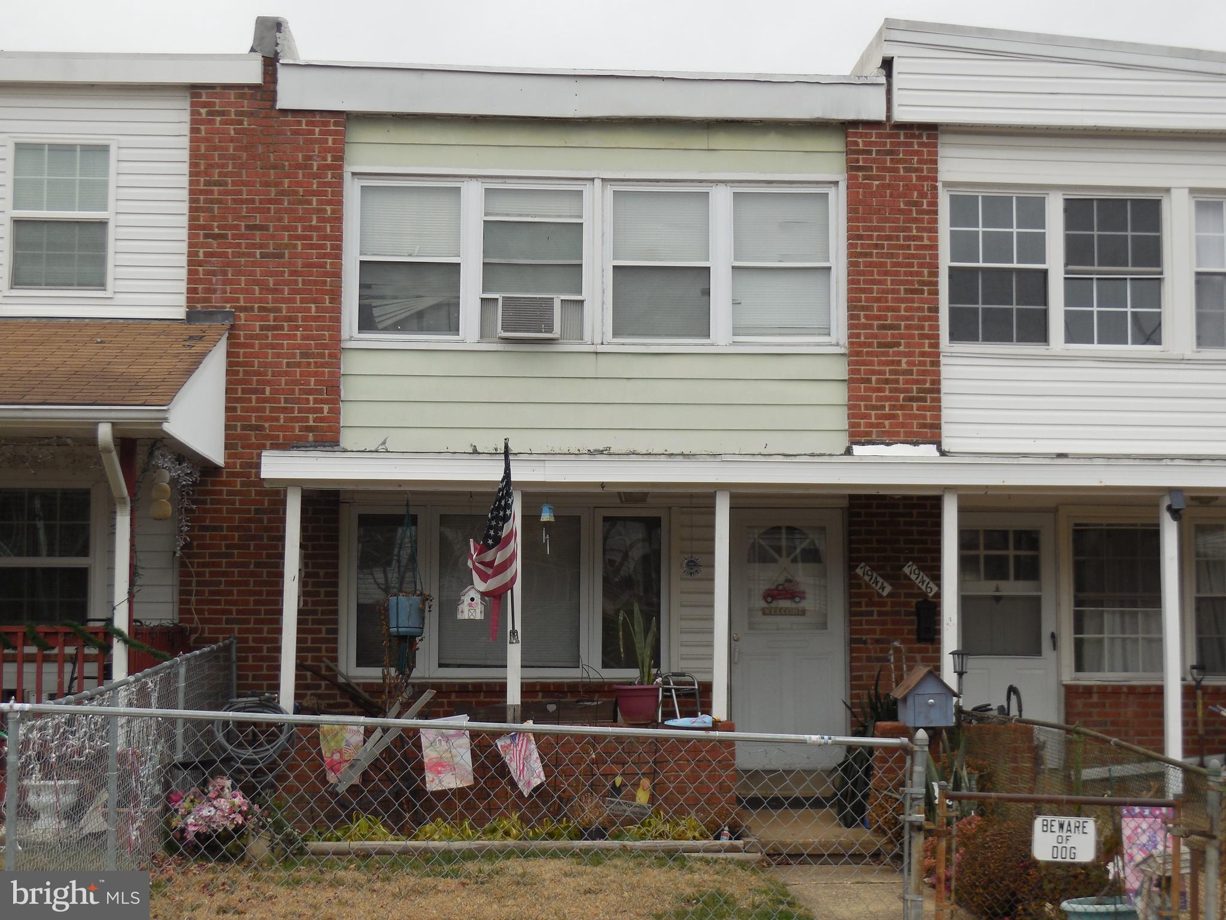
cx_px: 613
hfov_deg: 29.4
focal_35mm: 66
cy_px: 460
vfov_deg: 22.3
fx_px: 2338
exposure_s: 1/160
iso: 125
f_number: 4.2
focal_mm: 10.9
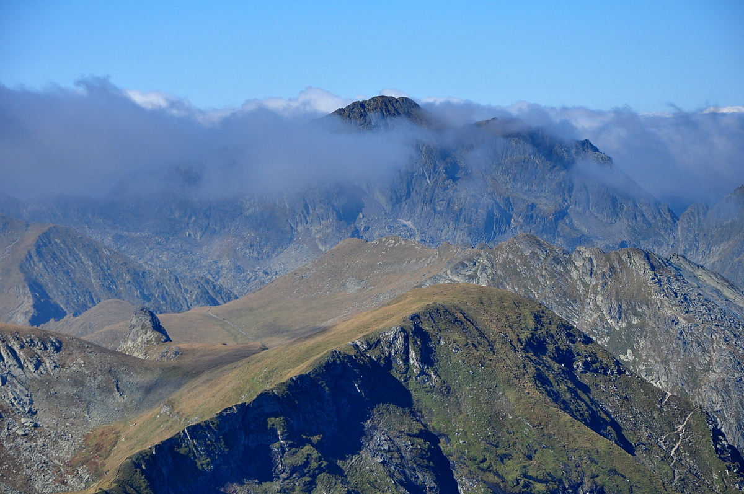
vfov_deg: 8.7
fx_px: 3251
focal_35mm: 158
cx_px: 372
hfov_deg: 13.1
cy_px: 247
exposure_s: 1/1250
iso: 400
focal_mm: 105
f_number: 9
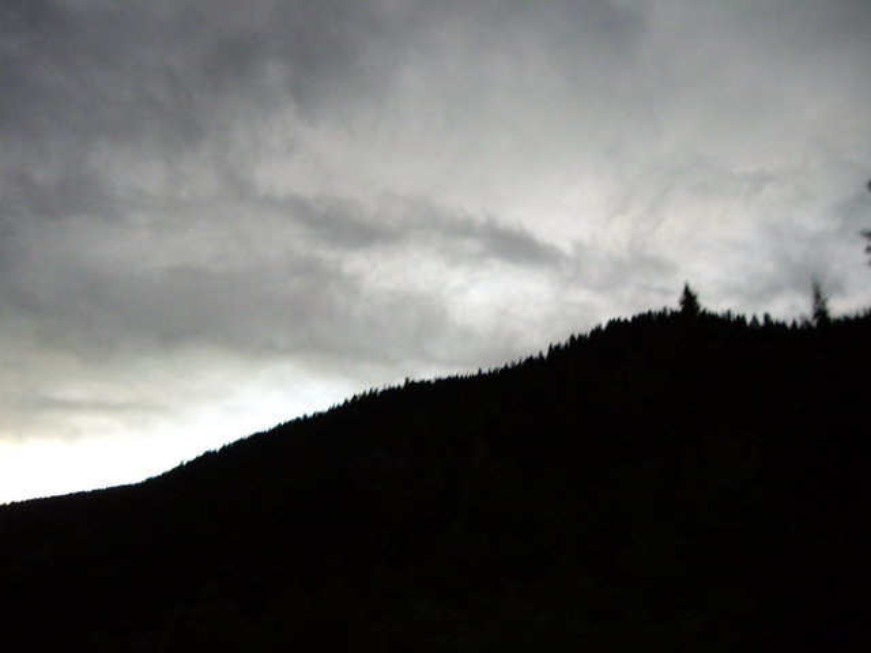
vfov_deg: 37.7
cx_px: 436
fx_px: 956
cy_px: 326
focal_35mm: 38
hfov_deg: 49.0
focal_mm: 6.2
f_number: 2.7
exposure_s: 1/60
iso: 200
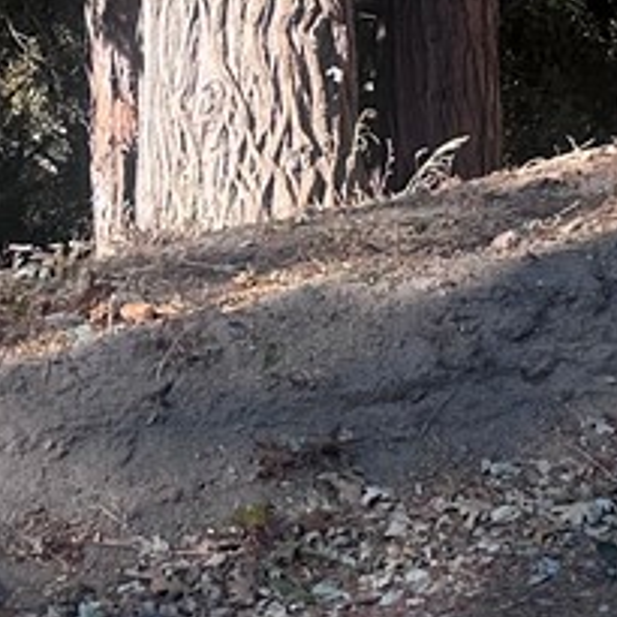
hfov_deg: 15.0
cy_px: -467
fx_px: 2138
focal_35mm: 106
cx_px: 981
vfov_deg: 14.6
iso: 80
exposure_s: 1/850
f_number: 1.78
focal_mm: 6.86
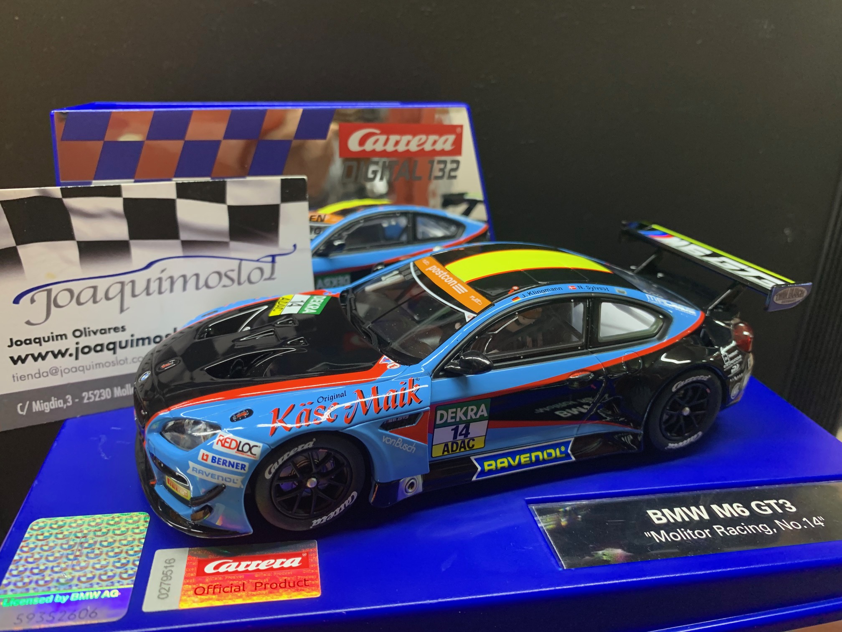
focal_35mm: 26
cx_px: 421
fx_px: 632
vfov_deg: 53.1
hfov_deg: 67.3
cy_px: 316
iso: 160
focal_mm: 4.25
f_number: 1.8
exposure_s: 1/50
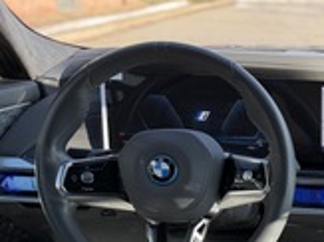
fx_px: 580
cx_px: 413
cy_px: 255
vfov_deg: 22.5
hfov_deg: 26.7
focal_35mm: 62
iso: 160
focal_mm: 6.76
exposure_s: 1/1139
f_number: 1.78
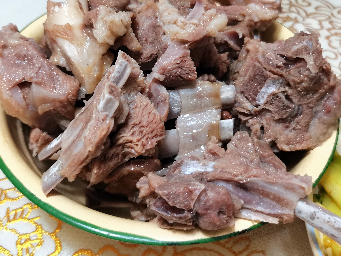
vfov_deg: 40.4
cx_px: 156
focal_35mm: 35
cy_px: 93
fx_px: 345
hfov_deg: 52.6
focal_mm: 5.58
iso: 250
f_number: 1.8
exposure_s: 1/50
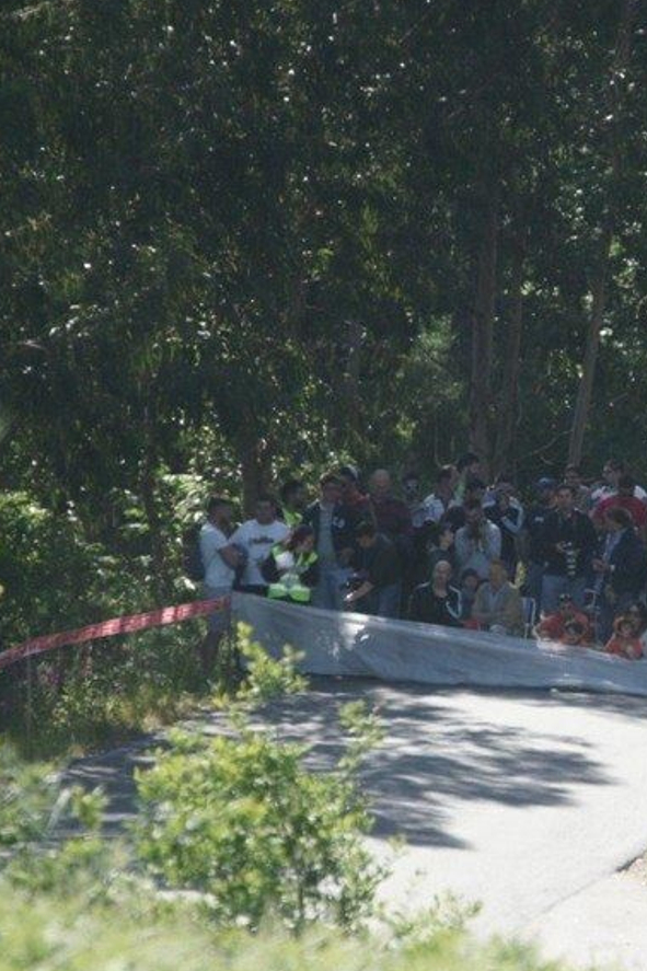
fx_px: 19470
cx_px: 587
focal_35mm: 722
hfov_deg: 1.9
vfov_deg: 2.9
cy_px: 522
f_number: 5.6
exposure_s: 1/1600
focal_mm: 400
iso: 800
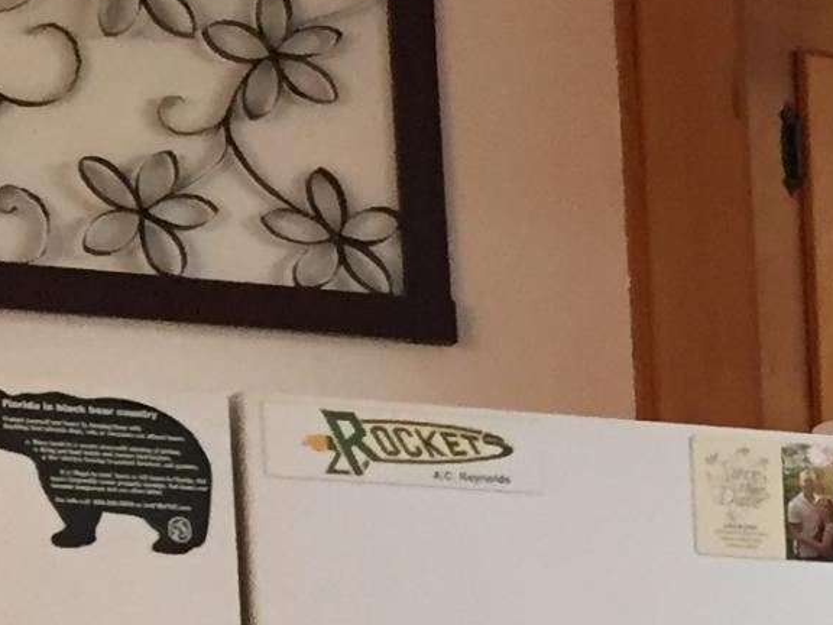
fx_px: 3634
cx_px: 2046
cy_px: 1259
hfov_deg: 10.9
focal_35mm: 151
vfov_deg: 9.2
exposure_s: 1/30
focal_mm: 4.15
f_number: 2.2
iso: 125
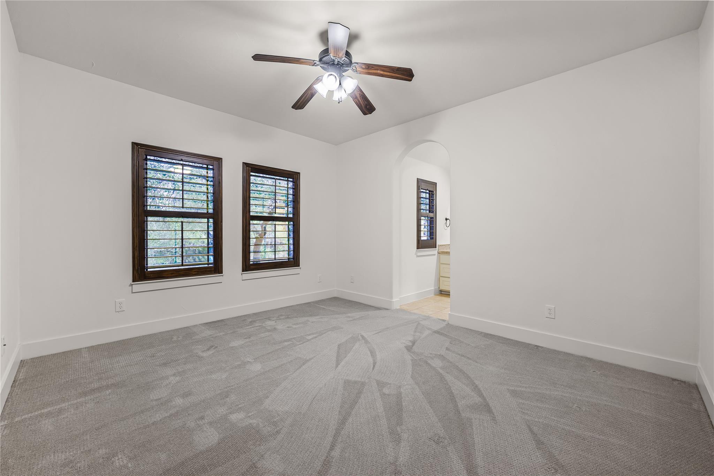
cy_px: 238
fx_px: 278
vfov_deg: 81.2
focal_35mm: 14
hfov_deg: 104.3
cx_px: 357
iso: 250
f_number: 8
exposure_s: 1
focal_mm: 14
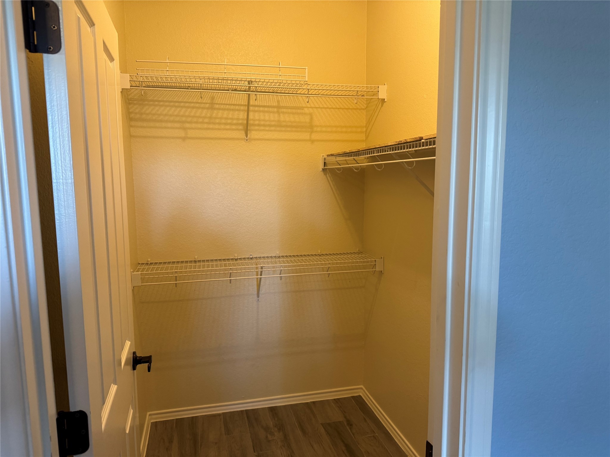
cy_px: 228
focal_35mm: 24
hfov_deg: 71.6
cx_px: 305
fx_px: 423
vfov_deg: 56.8
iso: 250
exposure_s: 1/59
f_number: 1.78
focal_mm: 6.76
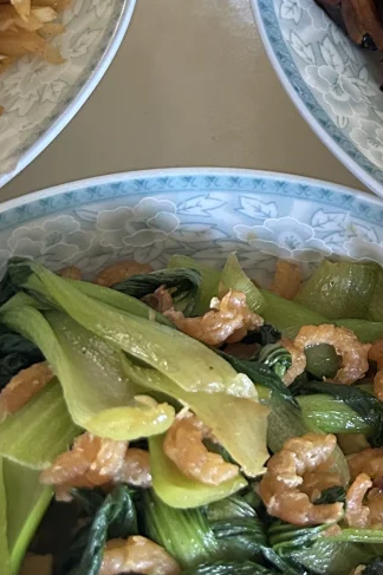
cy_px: 198
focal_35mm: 80
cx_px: 559
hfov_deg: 15.8
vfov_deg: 25.3
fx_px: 1278
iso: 500
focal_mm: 5.7
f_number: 1.5
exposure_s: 1/40
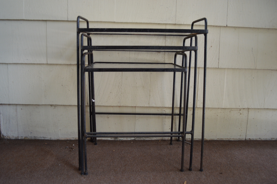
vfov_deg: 43.5
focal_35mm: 30
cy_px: 92
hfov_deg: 62.0
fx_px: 231
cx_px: 138
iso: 500
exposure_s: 1/60
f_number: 3.8
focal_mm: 20
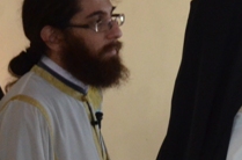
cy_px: 176
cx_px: 447
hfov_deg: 6.5
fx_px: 2080
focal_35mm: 310
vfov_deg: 4.4
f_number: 6.3
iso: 2000
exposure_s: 1/160
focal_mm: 45
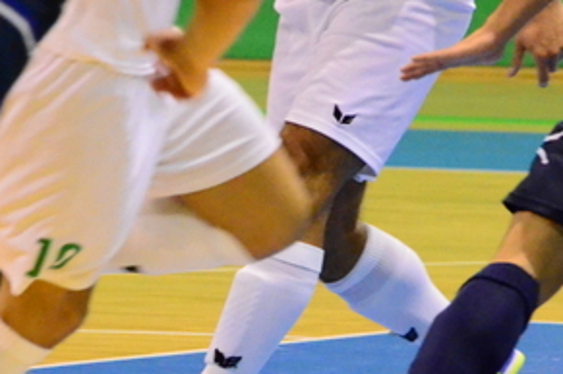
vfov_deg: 2.4
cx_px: 201
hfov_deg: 3.6
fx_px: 9024
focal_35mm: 578
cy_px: 43
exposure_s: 1/400
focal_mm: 140
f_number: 5.6
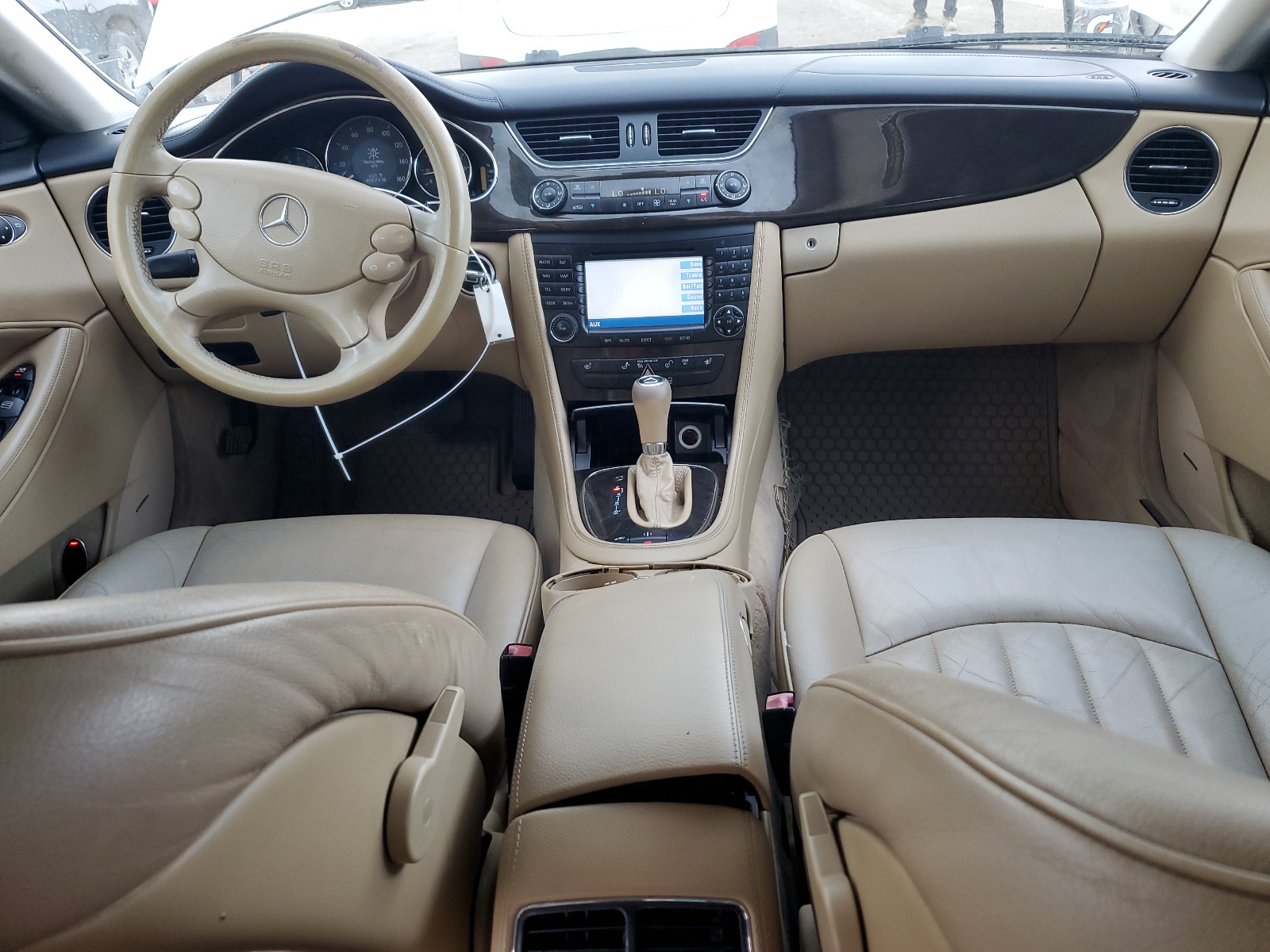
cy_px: 476
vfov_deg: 53.1
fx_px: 954
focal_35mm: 26
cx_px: 635
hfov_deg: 67.3
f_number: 1.5
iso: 64
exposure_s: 1/60.2
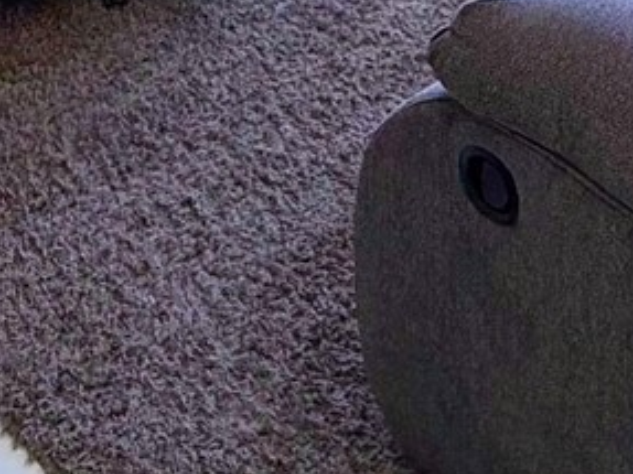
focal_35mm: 78
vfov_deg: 13.6
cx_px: 457
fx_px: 1426
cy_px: -661
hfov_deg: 24.8
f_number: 2.2
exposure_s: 1/120
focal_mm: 2.22
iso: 80
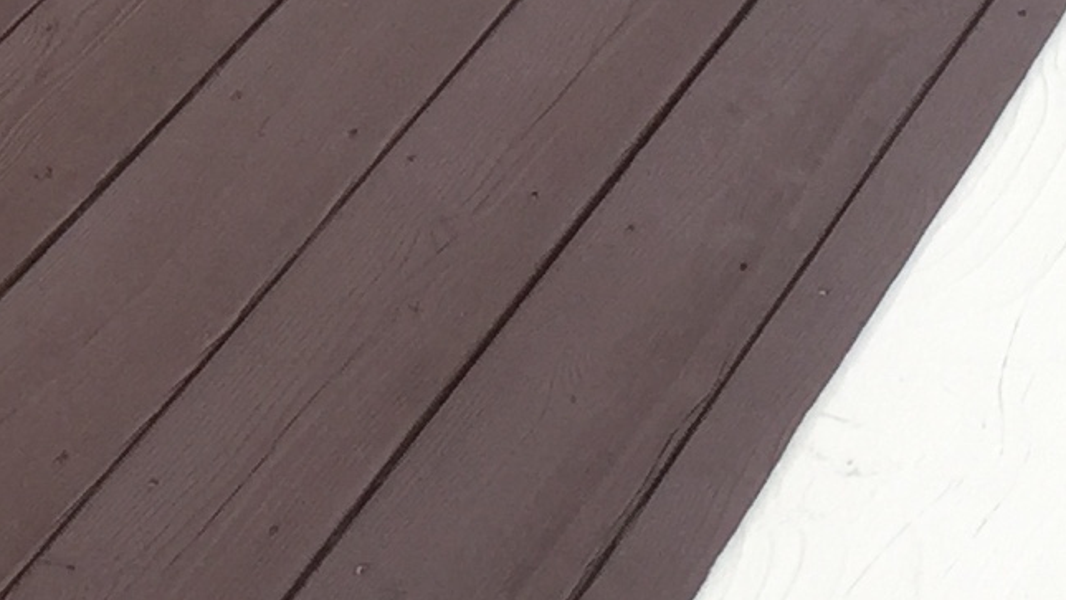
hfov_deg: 13.0
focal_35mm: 160
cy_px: -468
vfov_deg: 7.4
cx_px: -266
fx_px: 4523
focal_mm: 4.15
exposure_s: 1/209
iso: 32
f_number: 2.2
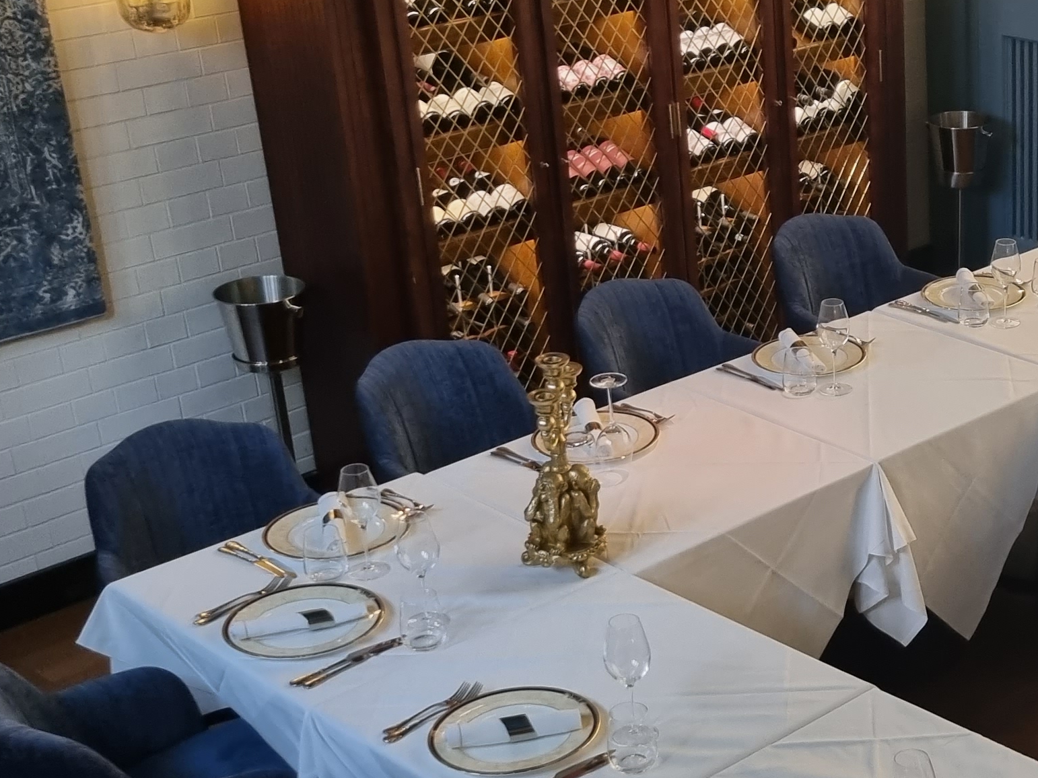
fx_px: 2039
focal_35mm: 68
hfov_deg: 27.0
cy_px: 504
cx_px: 1035
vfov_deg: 21.5
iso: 250
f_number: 1.8
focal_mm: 5.4
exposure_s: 1/50
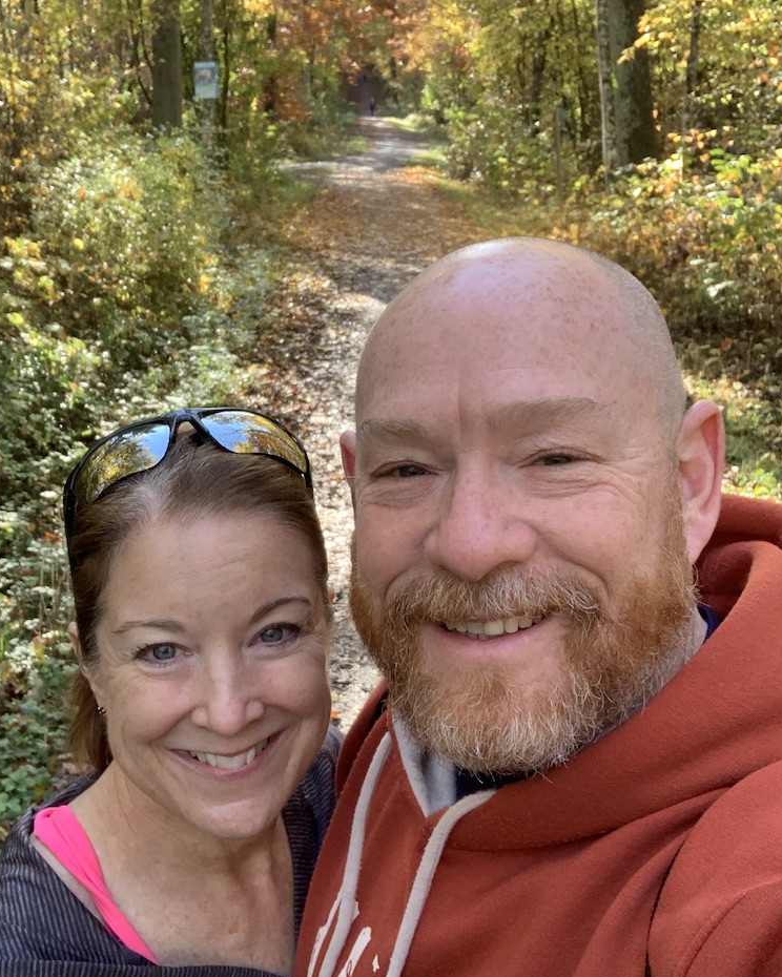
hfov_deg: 34.8
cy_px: 487
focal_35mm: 43
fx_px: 1244
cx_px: 330
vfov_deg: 42.9
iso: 64
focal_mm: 2.87
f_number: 2.2
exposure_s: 1/113
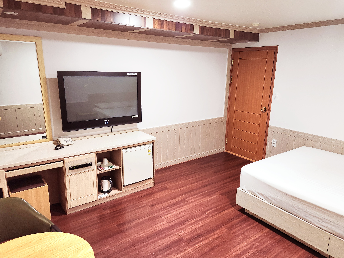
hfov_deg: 73.9
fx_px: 229
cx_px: 172
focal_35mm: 23
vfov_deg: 58.9
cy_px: 129
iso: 640
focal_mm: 5.4
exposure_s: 1/120
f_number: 1.8
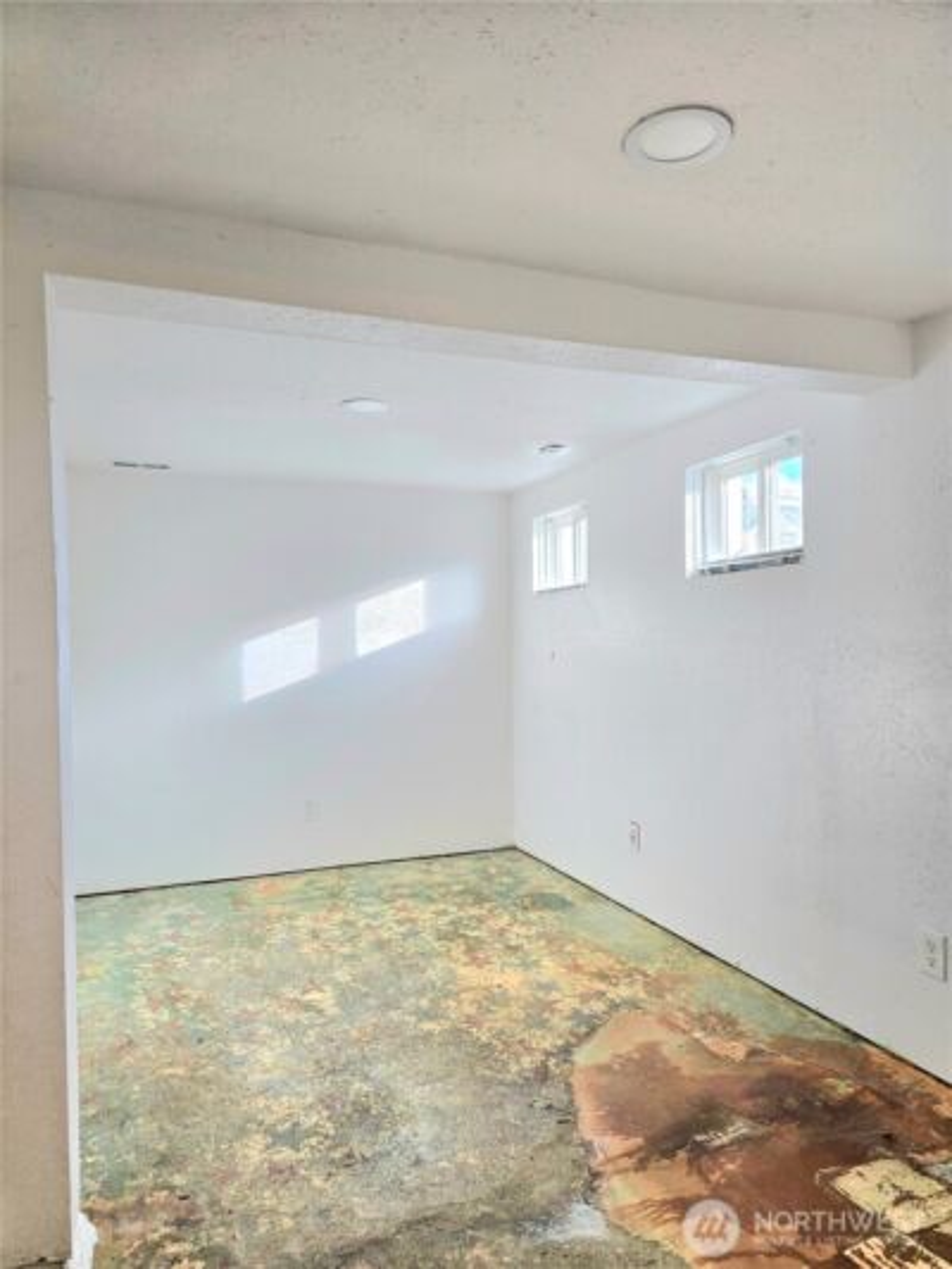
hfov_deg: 58.9
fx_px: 843
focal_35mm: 23
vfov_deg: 73.9
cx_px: 476
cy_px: 634
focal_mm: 6.3
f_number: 1.7
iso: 40
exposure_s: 1/120
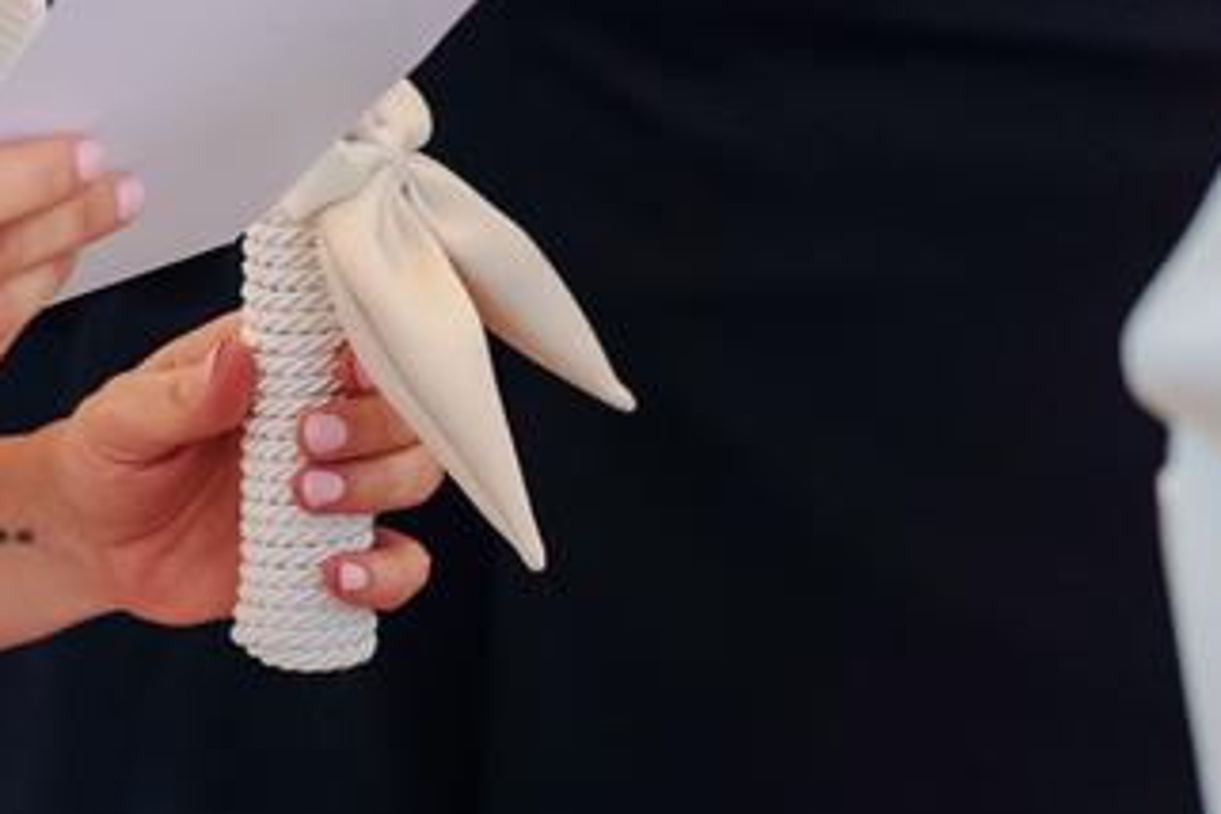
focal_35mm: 257
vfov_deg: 5.3
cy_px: -605
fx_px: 8716
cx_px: -624
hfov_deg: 7.9
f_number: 2.5
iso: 1250
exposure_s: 1/125
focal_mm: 55
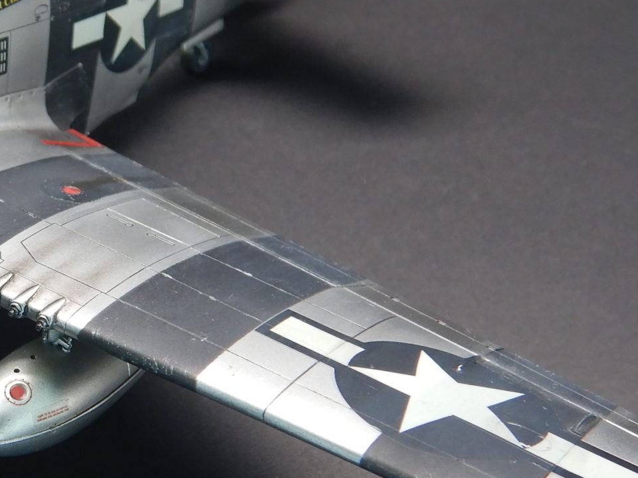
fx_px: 1180
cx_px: -37
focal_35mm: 64
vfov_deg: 22.9
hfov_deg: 28.0
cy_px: 228
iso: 125
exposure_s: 1/80
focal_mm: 4.3
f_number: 2.8
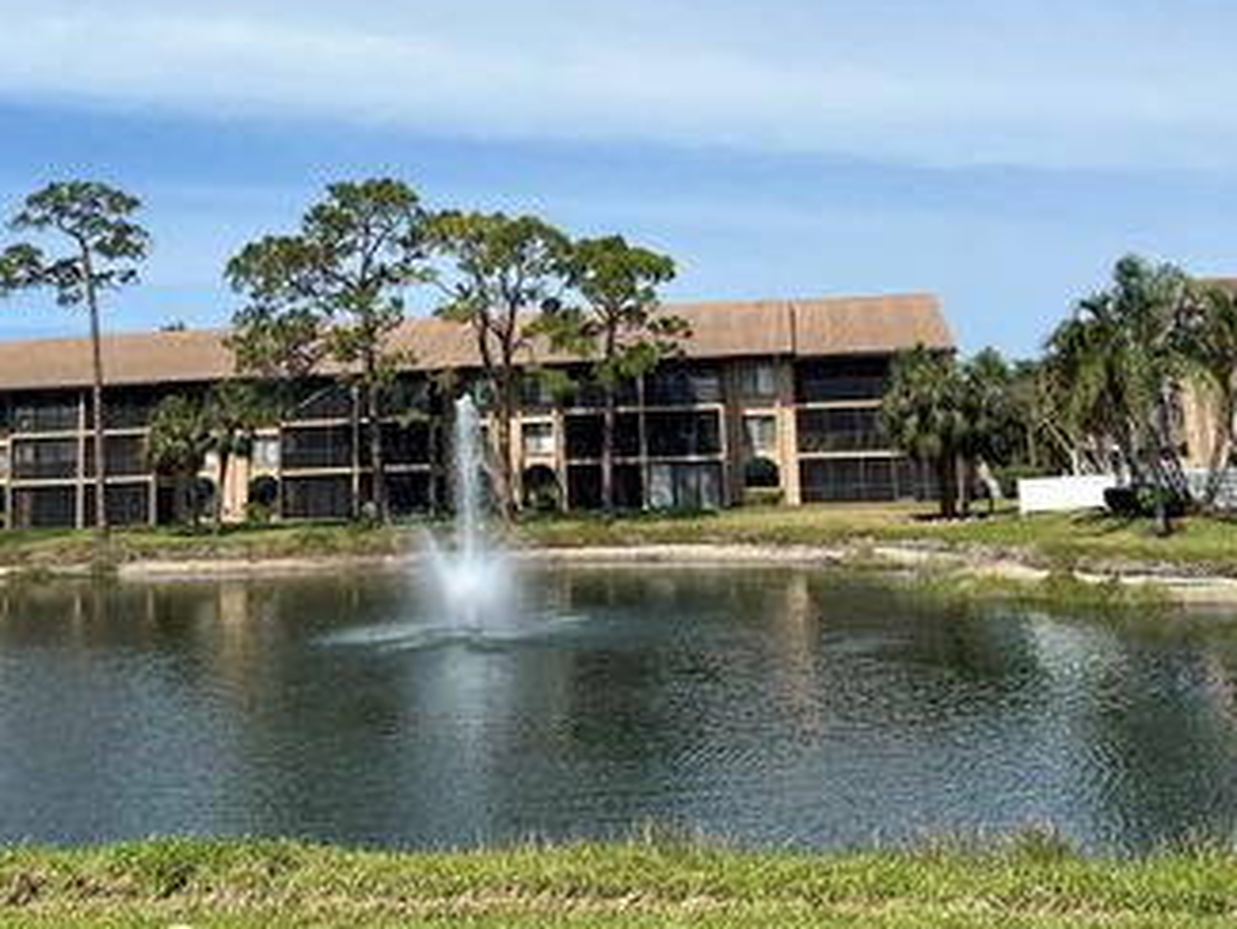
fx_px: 1430
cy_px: 268
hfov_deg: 46.7
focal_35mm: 40
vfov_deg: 35.4
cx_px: 556
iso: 50
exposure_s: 1/6993
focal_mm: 5.7
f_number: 1.5
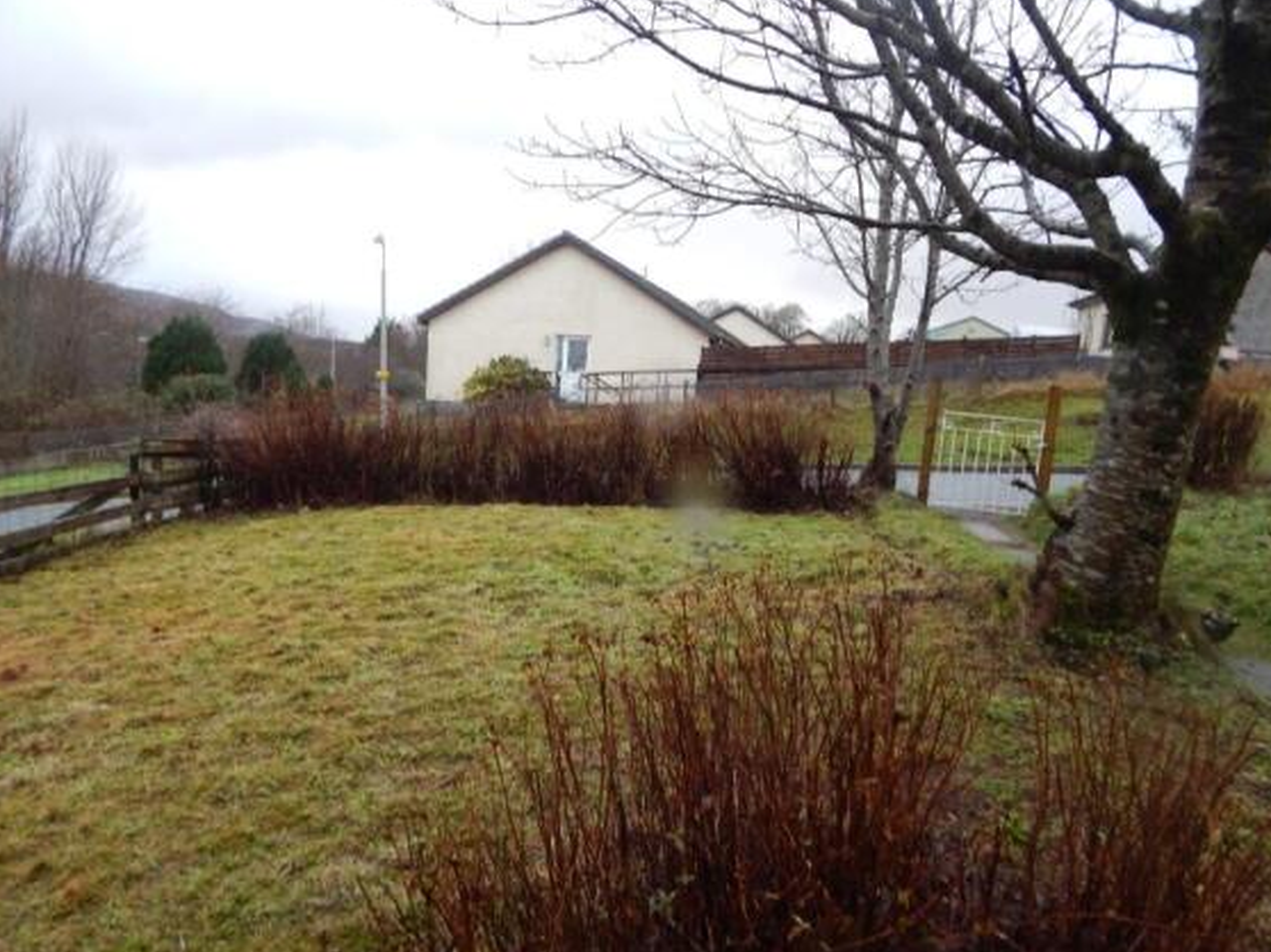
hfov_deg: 73.9
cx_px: 643
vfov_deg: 58.8
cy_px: 486
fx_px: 844
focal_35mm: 23
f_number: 3
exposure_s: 1/30
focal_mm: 4
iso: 140
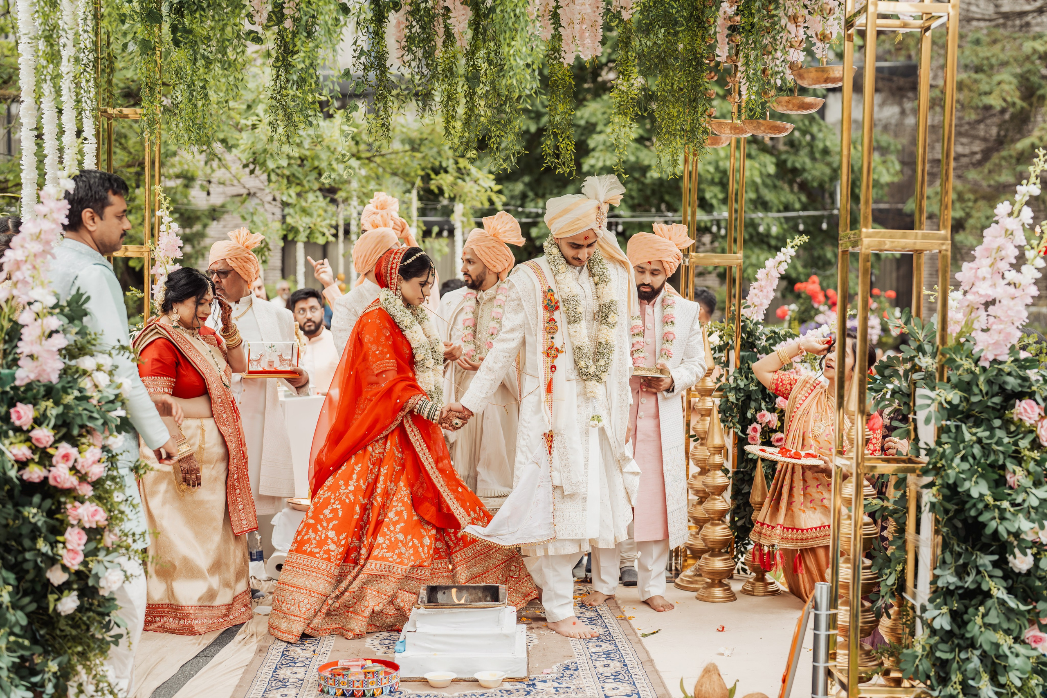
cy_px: 349
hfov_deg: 39.6
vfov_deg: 27.0
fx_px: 1454
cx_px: 524
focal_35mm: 50
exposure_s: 1/800
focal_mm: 50
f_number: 2
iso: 100
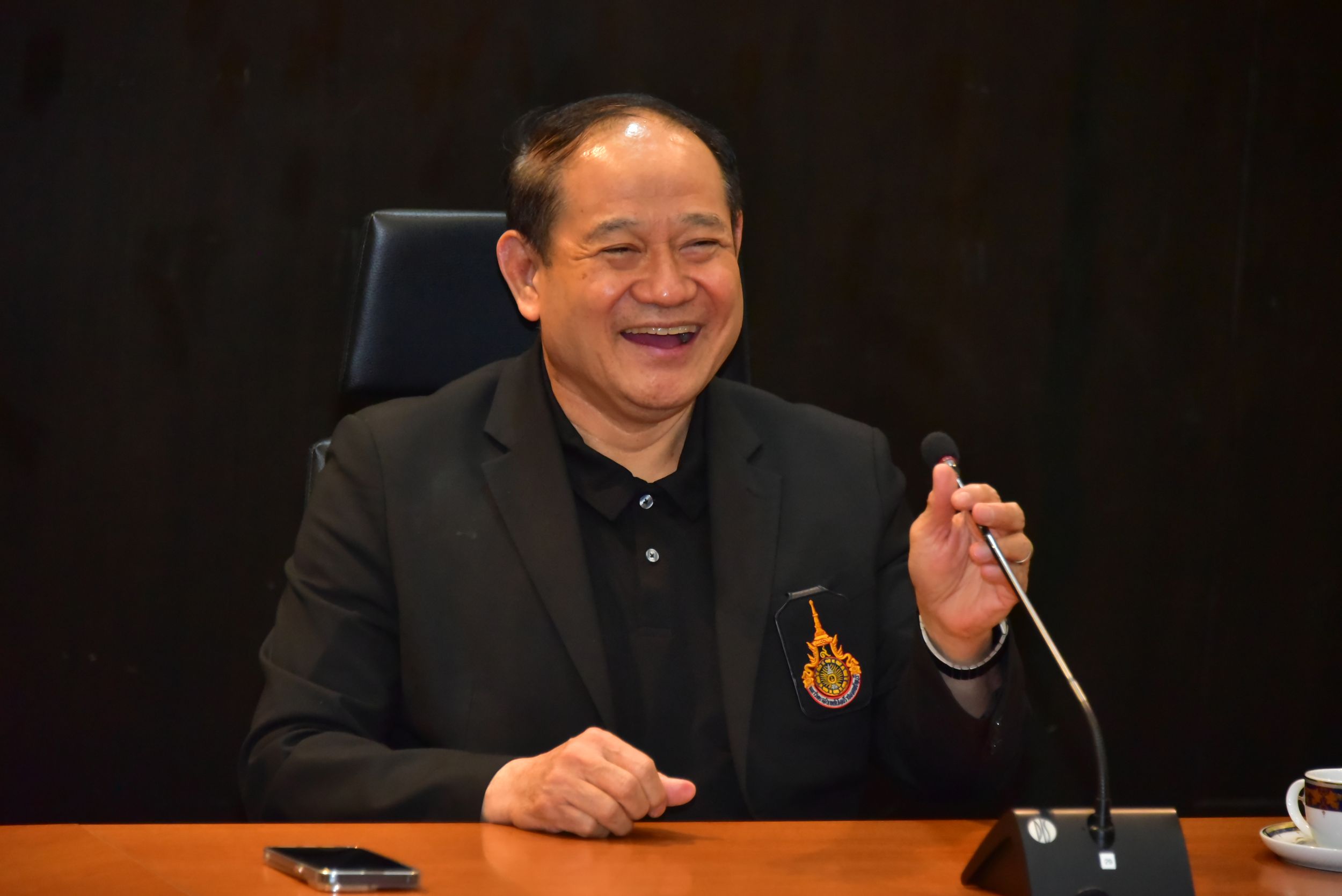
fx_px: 7458
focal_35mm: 200
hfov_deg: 10.3
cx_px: 671
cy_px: 448
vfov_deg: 6.9
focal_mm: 200
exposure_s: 1/200
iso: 8000
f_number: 5.6
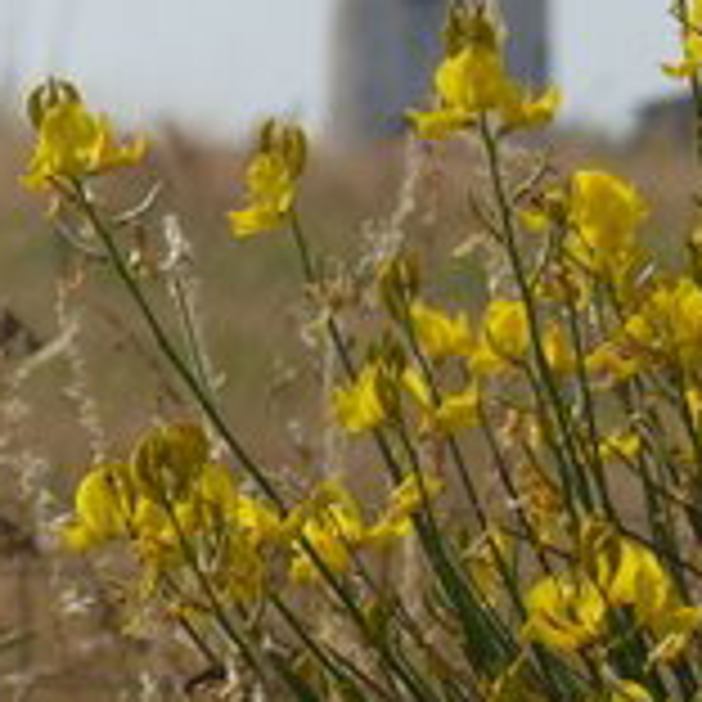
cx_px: 734
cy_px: 50
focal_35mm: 693
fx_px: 15900
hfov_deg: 2.5
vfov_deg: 2.5
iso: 100
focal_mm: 45.7
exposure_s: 1/1600
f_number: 4
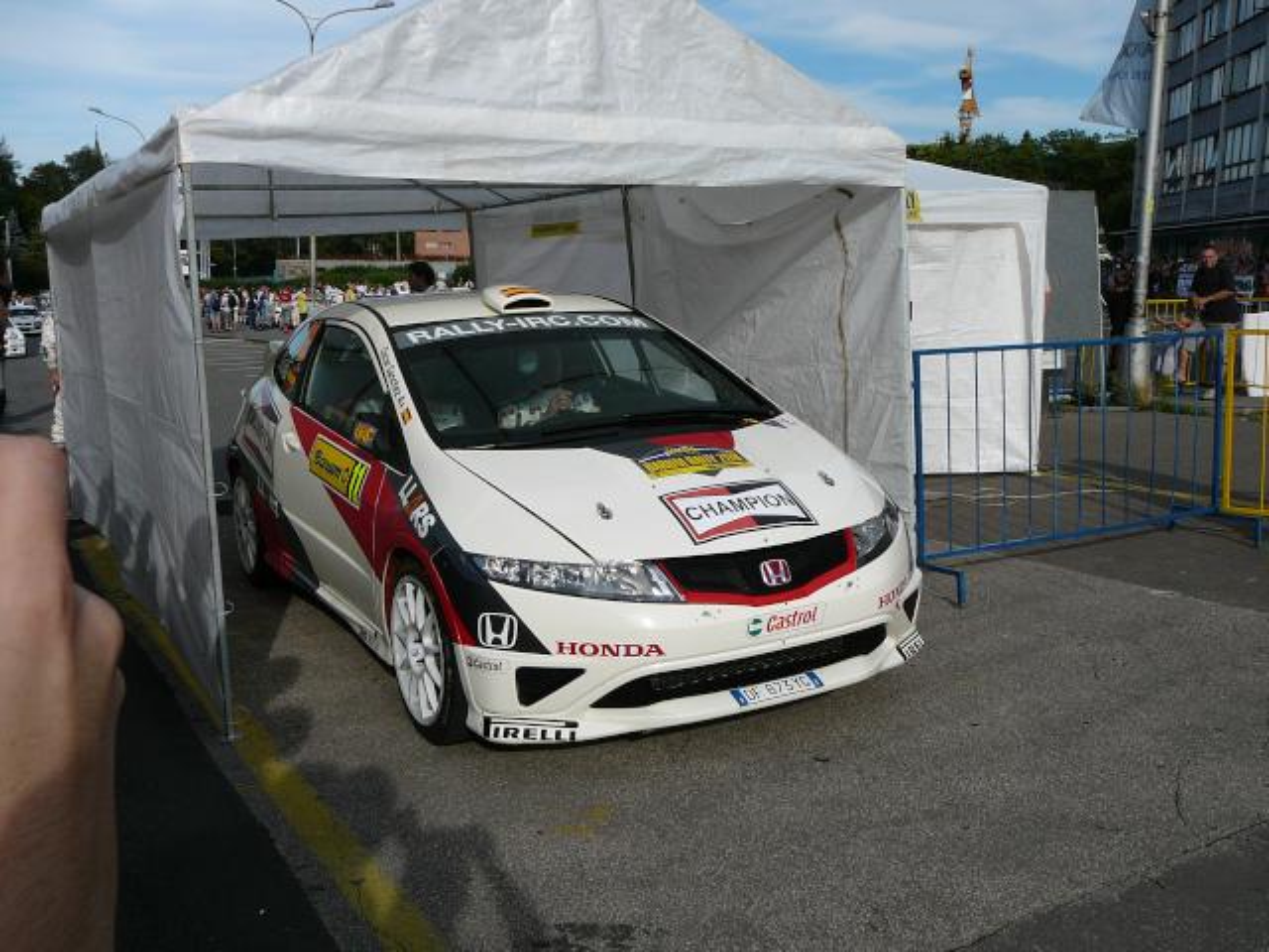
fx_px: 1283
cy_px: 476
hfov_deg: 52.6
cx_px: 634
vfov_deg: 40.7
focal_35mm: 35
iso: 80
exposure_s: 1/500
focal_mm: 5.2
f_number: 5
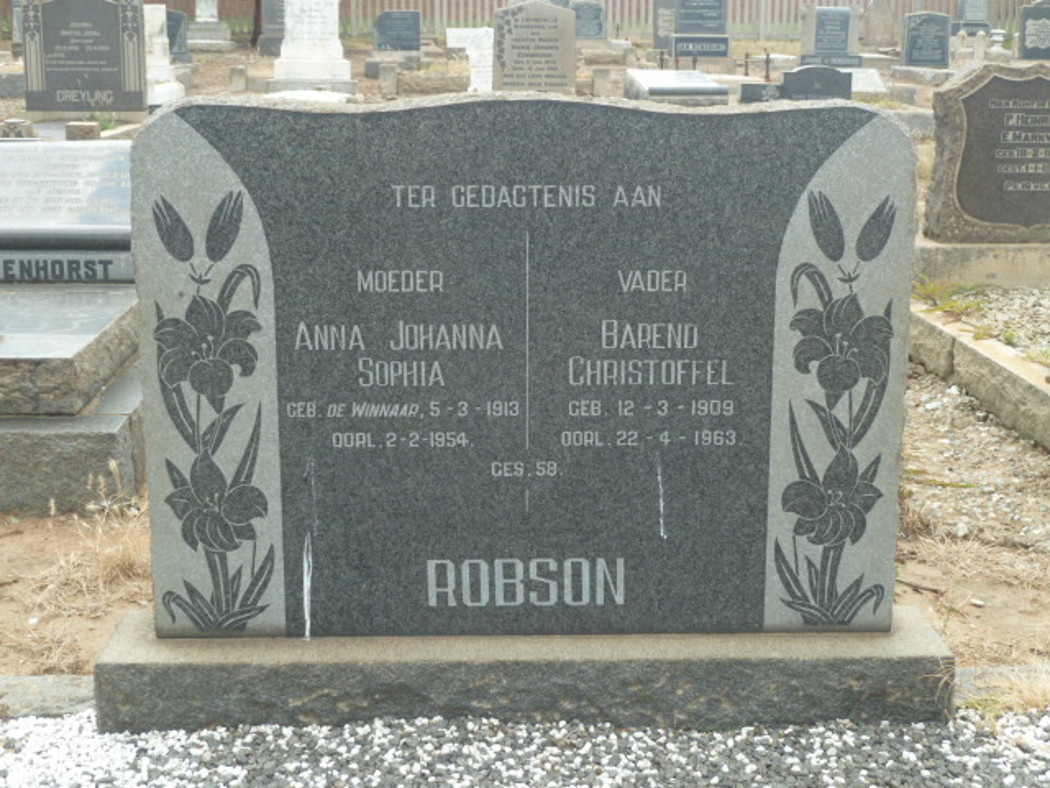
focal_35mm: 52
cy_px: 394
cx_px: 525
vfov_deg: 28.0
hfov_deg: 36.8
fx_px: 1577
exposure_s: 1/80
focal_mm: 8.5
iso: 80
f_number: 3.8
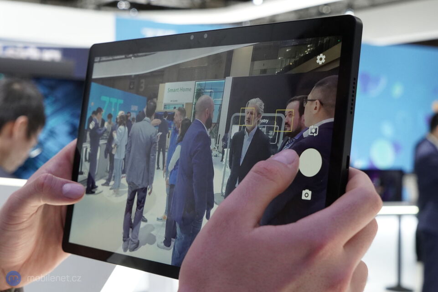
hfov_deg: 41.1
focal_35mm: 48
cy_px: 146
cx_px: 219
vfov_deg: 28.1
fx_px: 584
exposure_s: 1/160
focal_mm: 48
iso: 3200
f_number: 8
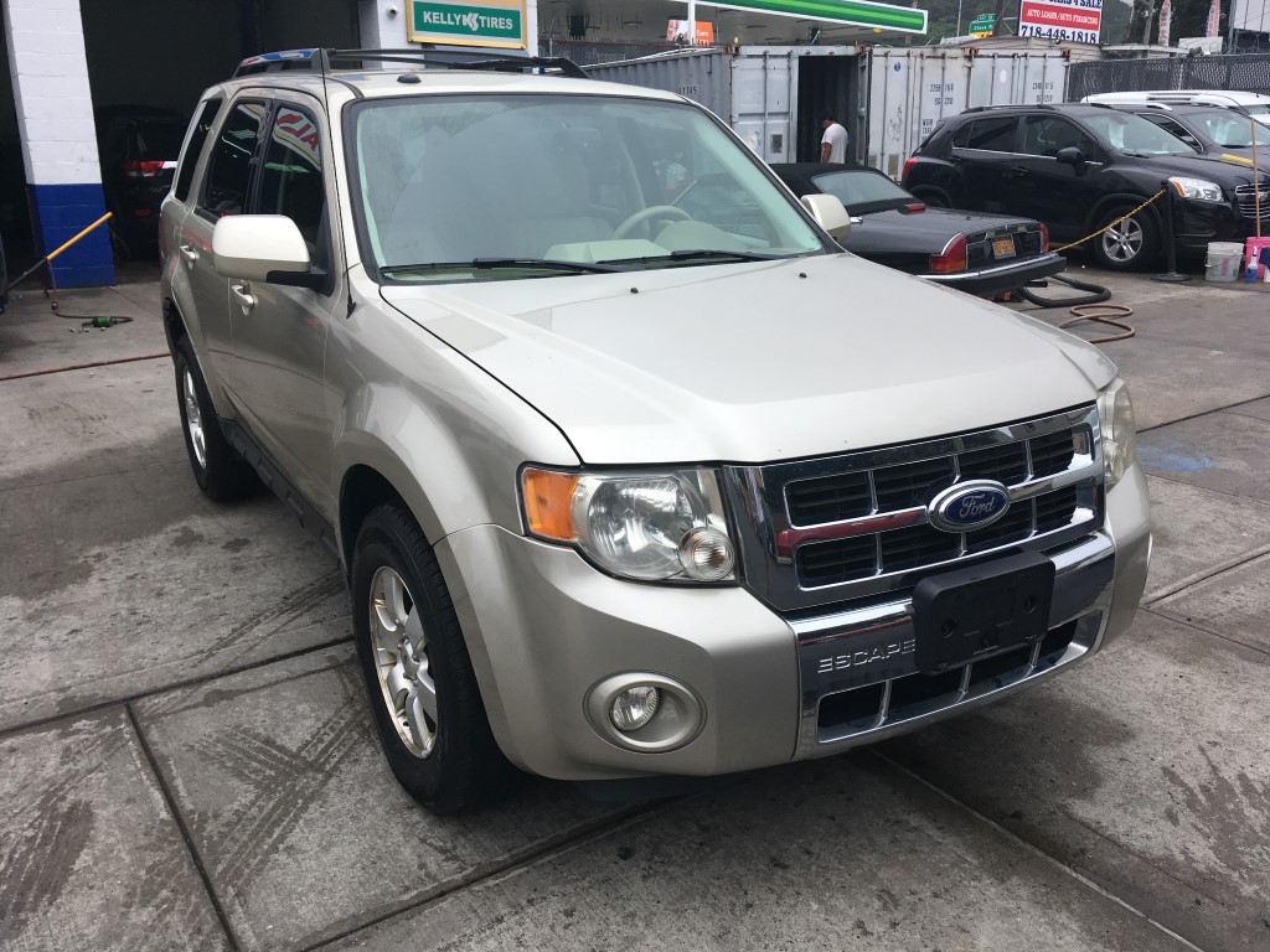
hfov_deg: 61.7
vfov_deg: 48.2
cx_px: 635
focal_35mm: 29
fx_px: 1064
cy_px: 476
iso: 25
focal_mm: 4.15
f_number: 2.2
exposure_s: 1/1166
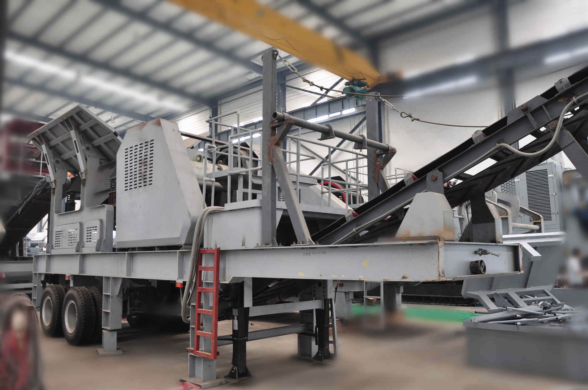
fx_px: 440
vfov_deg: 47.8
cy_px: 195
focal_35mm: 27
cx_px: 294
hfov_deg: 67.4
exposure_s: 1/45
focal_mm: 18
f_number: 4.8
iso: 400
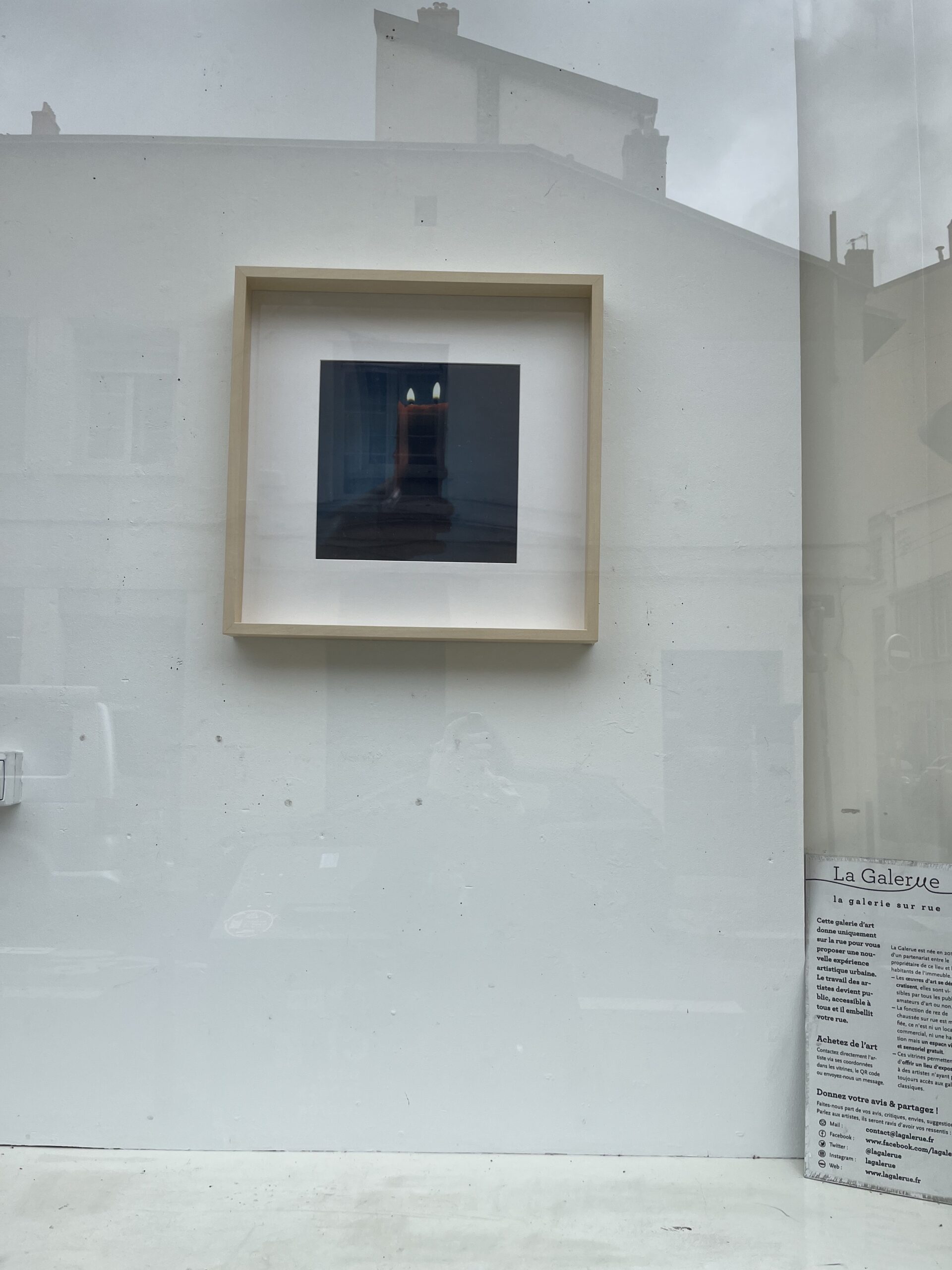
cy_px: 635
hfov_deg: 53.1
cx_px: 476
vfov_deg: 67.3
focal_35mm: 26
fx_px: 953
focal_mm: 5.1
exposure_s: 1/1140
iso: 50
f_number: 1.6
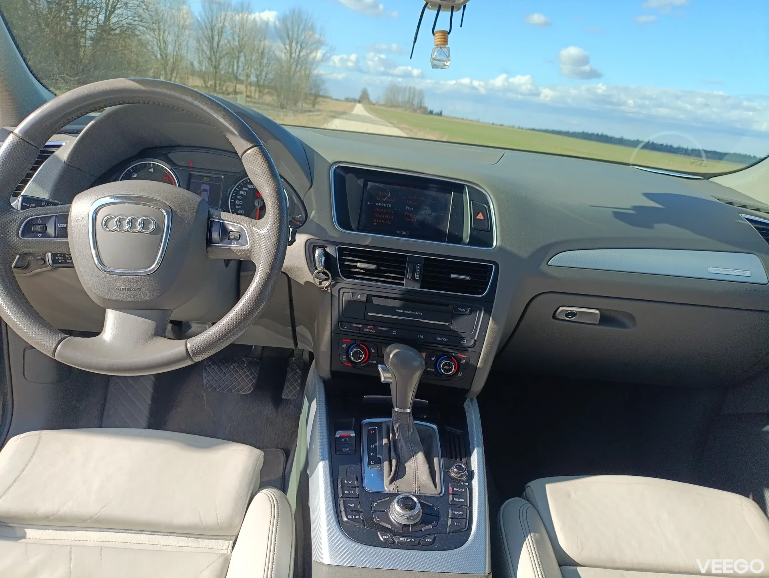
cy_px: 289
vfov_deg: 54.9
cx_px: 384
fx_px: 556
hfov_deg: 69.4
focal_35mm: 25
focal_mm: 4.71
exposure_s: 1/229
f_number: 1.7
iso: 50
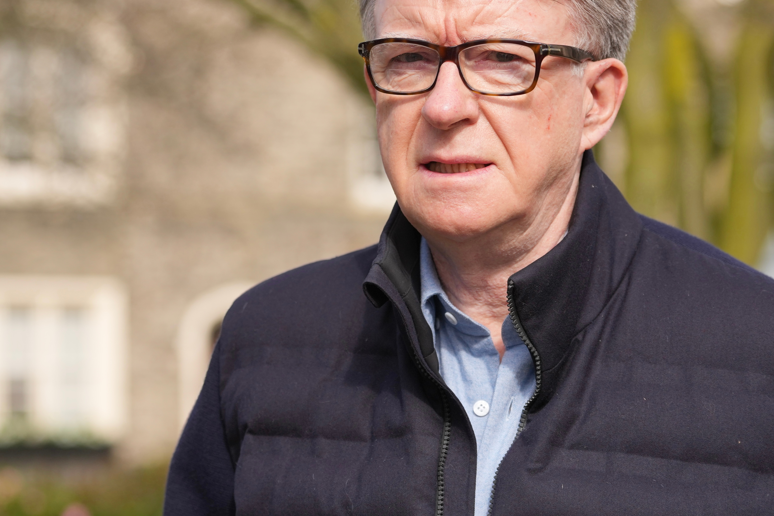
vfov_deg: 12.3
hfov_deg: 18.4
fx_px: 2386
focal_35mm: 111
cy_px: 204
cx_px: 487
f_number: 3.2
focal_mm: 70
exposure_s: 1/3200
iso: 400
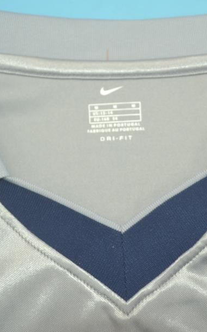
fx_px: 488
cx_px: 124
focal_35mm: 54
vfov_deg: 37.5
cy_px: 147
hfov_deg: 23.9
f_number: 3.8
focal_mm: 20
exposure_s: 1/100
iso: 200
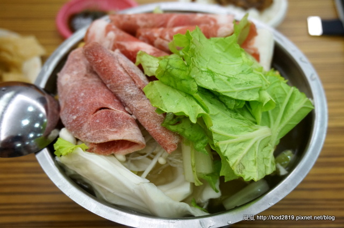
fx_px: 344
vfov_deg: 36.8
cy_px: 114
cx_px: 172
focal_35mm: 36
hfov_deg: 53.2
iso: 640
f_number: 4.5
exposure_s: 1/60
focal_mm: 24
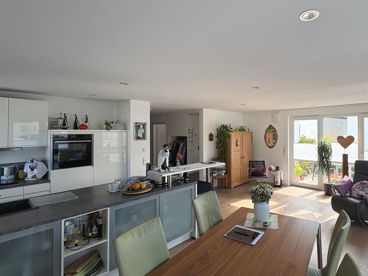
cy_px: 130
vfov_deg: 68.6
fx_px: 202
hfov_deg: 82.7
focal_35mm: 19
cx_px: 234
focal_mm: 2.22
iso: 64
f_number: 2.2
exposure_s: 1/278
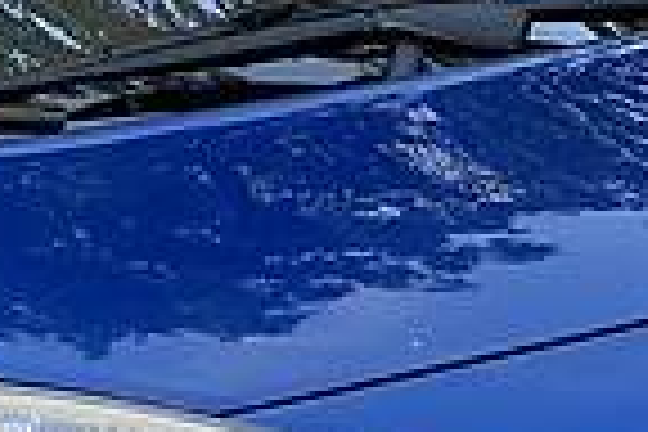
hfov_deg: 6.8
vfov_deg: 4.6
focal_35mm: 300
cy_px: 482
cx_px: -68
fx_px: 5400
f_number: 2
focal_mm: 6
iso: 20
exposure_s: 1/157
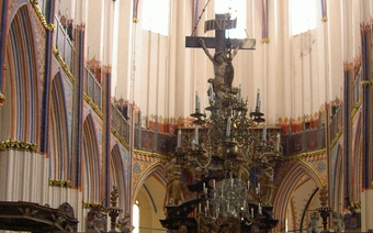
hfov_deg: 28.1
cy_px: 192
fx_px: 742
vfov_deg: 17.6
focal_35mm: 73
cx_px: 230
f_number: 2.8
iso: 200
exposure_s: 1/125
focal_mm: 8
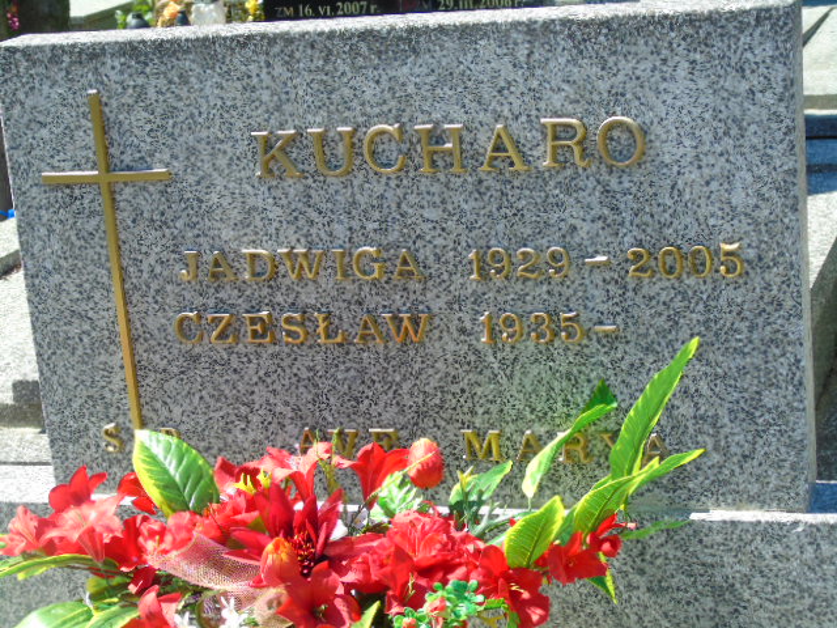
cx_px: 418
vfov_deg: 18.0
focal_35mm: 82
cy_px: 314
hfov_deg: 23.8
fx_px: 1983
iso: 80
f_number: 4.1
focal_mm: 15
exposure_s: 1/250
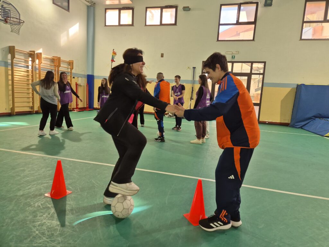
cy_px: 124
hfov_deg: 73.9
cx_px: 164
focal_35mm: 23
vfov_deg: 58.9
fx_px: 219
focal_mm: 5.4
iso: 160
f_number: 1.8
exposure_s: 1/180
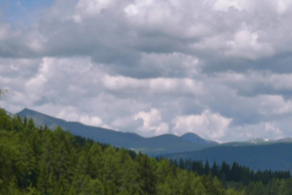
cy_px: -39
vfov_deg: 10.2
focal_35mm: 132
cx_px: 455
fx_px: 1071
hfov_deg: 14.4
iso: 100
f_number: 2.8
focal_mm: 32
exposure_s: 1/4000
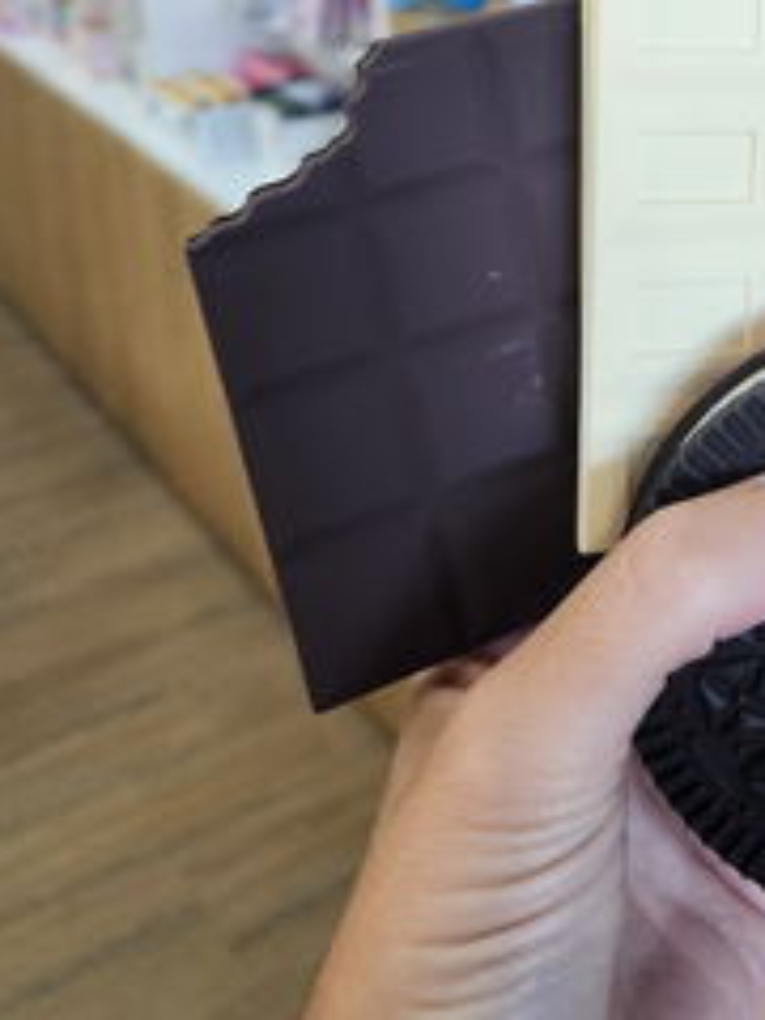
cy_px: 11
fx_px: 1503
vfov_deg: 34.3
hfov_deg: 26.3
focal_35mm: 51
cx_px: 842
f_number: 1.8
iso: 200
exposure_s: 1/100
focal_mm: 5.4
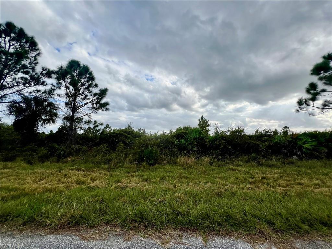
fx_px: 125
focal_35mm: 13
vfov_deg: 89.9
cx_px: 166
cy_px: 124
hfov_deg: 106.2
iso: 32
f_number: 1.8
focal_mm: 1.57
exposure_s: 1/1340
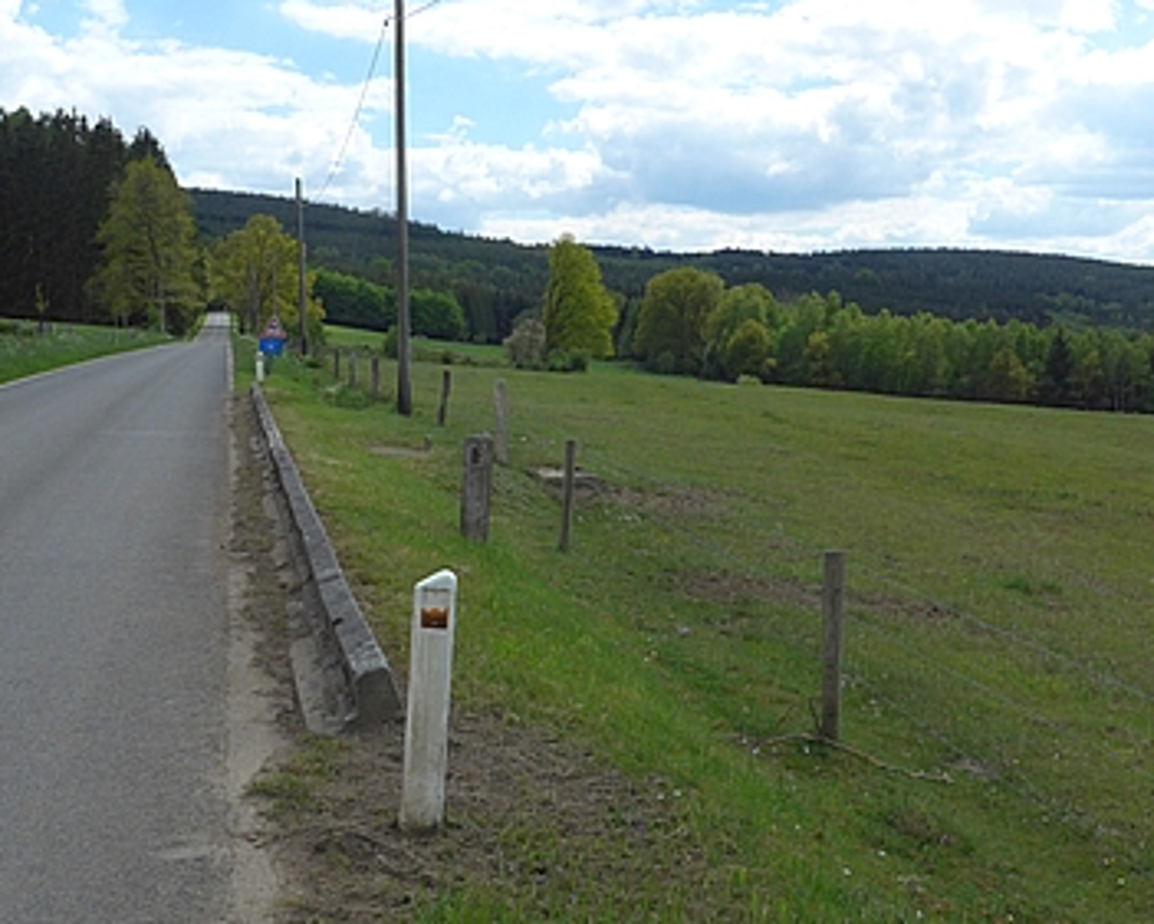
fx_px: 1606
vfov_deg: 32.1
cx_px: 569
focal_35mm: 47
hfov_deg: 39.5
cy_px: 464
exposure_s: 1/1600
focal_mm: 9.5
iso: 400
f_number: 5.6
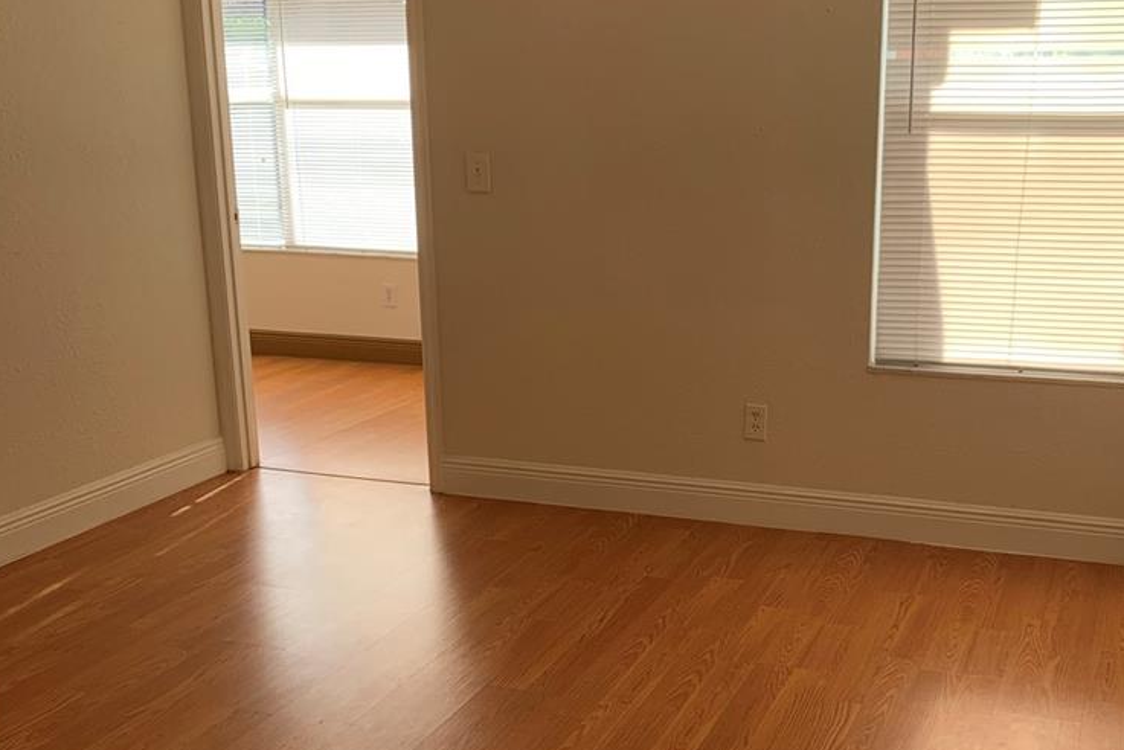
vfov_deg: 30.3
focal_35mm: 44
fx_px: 1374
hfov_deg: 44.3
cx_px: 670
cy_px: 492
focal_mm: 4.25
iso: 32
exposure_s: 1/121
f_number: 1.8
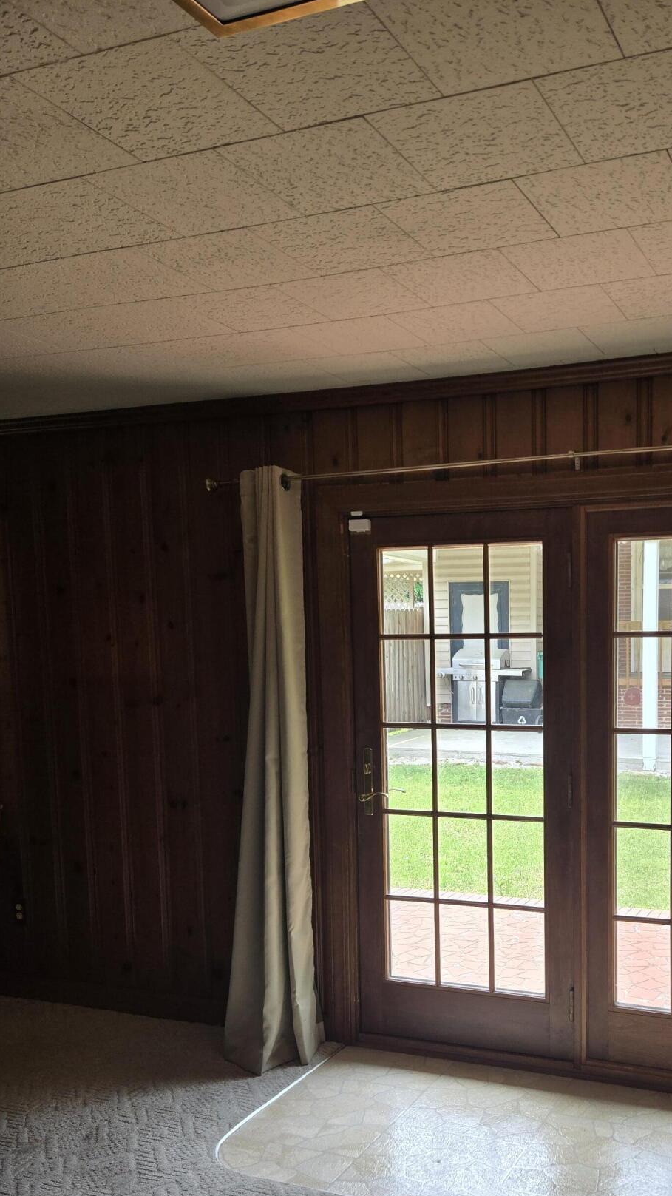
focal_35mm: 31
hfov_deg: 36.4
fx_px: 982
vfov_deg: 61.9
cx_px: 541
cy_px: 738
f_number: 1.8
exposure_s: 1/180
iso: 64
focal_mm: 5.4
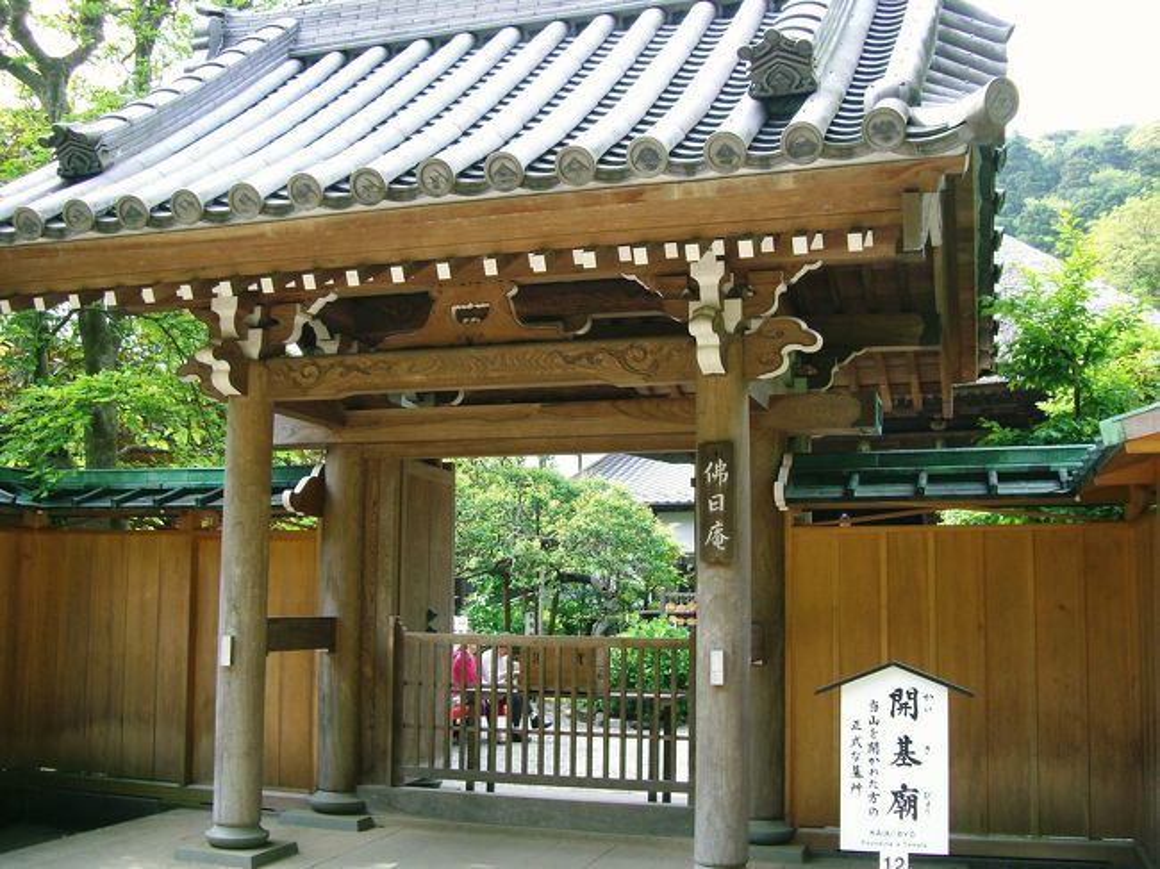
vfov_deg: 37.7
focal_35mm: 38
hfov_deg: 49.0
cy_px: 434
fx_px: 1273
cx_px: 580
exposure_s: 1/250
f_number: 2.8
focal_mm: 7.9
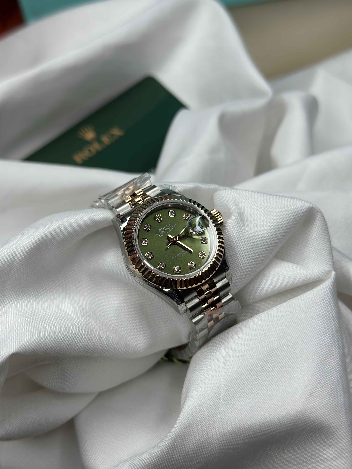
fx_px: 651
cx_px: 176
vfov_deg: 39.7
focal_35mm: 48
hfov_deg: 30.3
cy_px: 234
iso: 80
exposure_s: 1/751
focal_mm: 6.86
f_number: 1.78
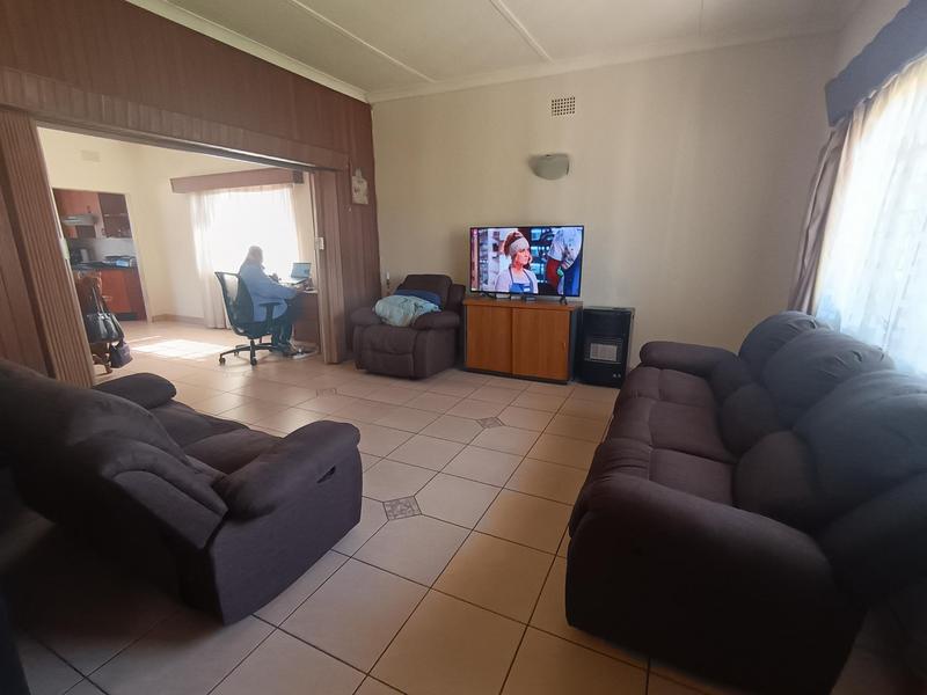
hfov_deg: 91.0
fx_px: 455
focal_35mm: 17
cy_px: 348
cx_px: 464
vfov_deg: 74.7
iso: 535
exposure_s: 1/50
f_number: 2.2
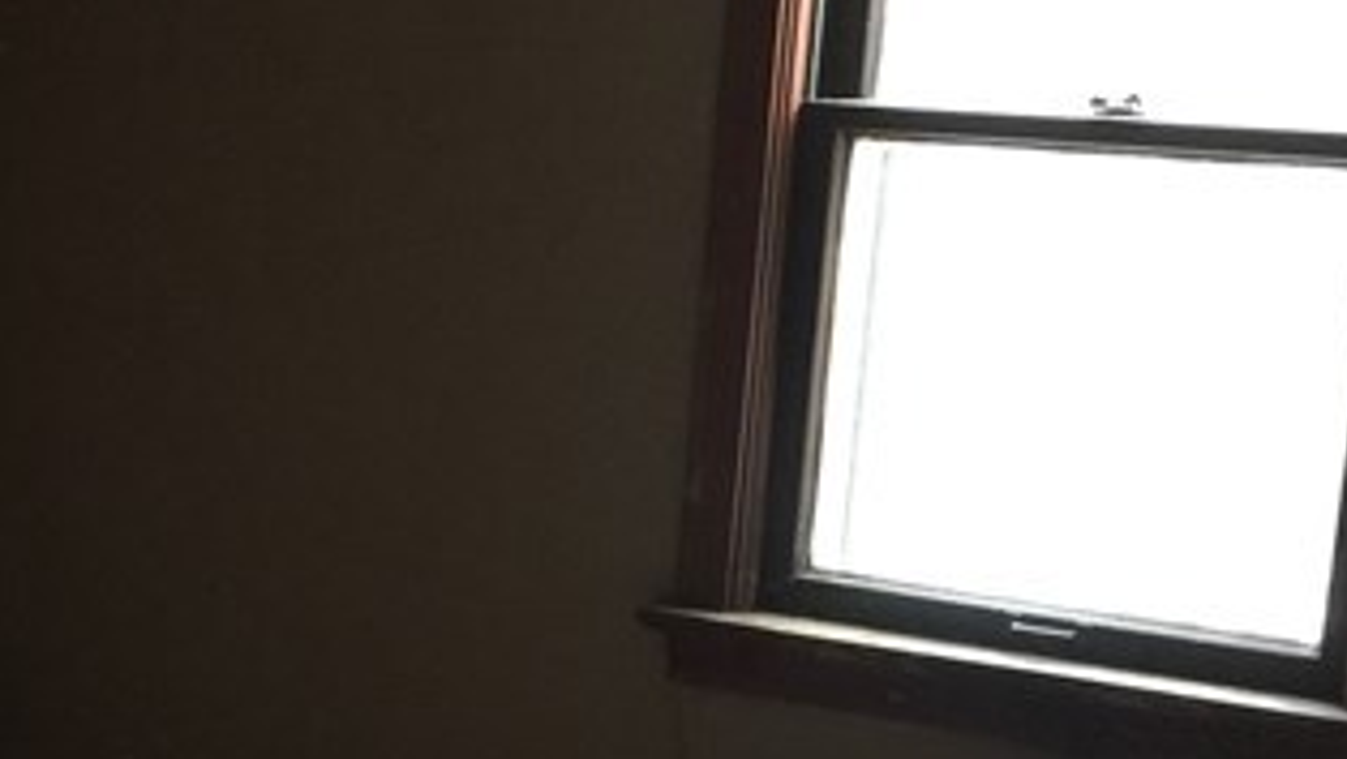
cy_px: 913
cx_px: -176
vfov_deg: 11.5
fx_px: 3681
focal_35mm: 103
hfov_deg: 19.7
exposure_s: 1/15
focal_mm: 4.15
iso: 50
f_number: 2.2
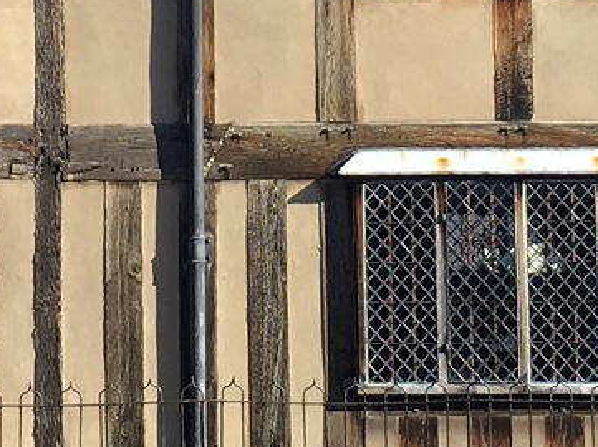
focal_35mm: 162
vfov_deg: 9.0
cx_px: 190
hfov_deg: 12.2
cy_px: -160
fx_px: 2796
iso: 25
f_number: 2.2
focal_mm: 4.15
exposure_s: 1/699
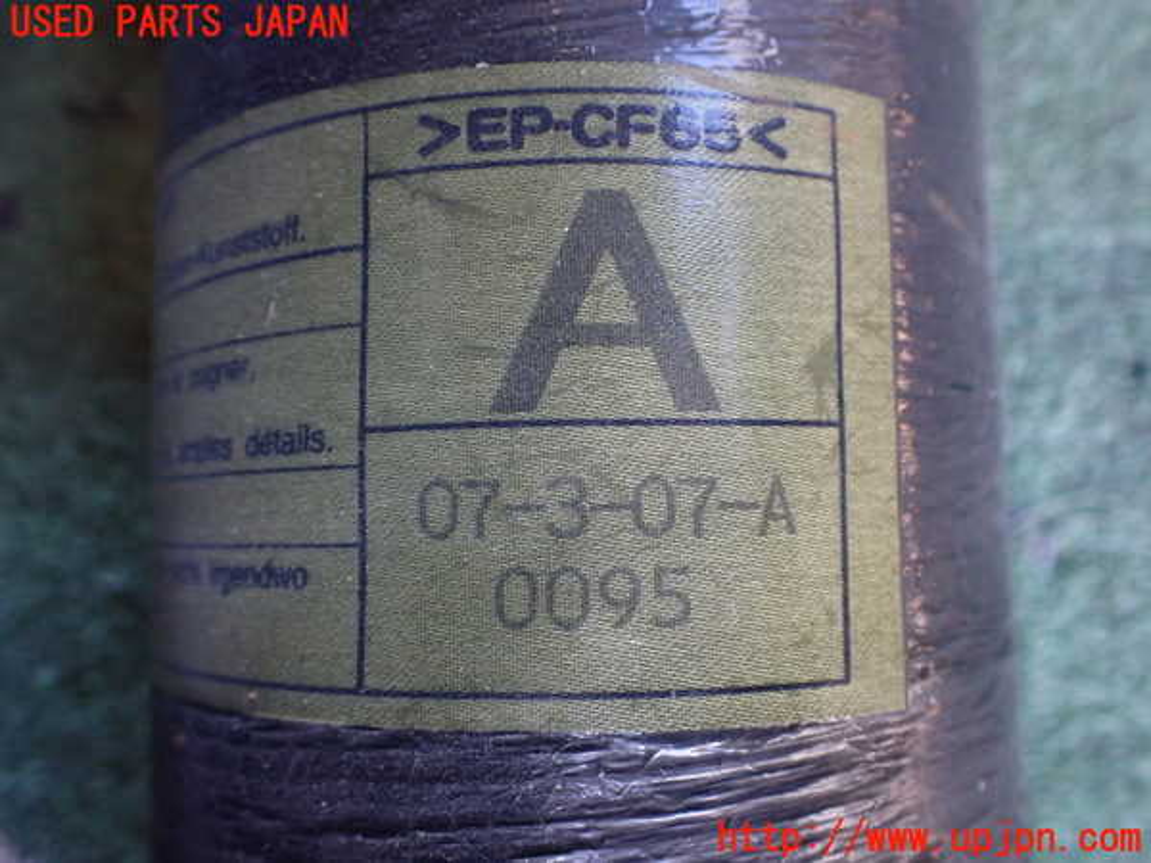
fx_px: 998
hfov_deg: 60.0
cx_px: 576
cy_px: 432
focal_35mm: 30
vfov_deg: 46.8
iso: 400
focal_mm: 5.4
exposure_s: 1/125
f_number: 2.3
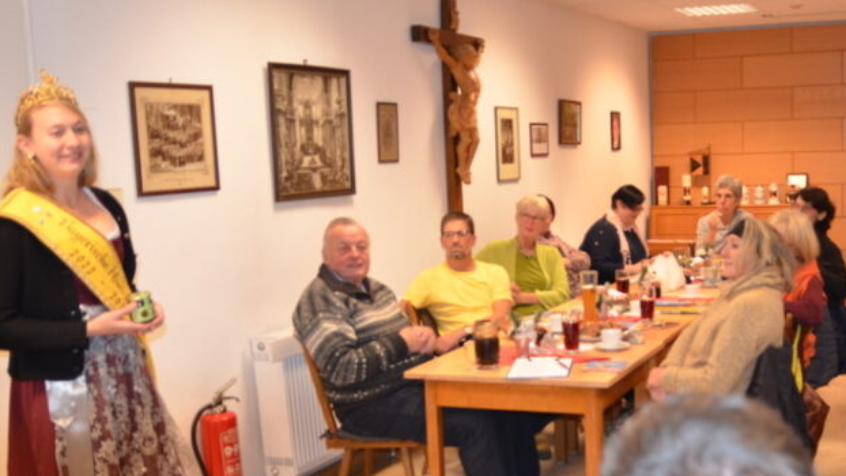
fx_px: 984
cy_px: 307
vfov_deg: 27.1
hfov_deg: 46.2
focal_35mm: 44
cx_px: 517
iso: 800
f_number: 2.8
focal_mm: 17
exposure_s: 1/60
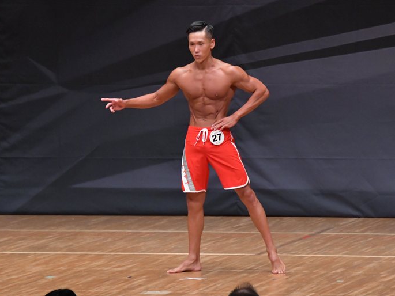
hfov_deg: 6.4
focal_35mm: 310
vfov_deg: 4.8
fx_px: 3538
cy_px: 148
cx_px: 207
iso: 6400
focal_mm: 190
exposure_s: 1/400
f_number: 5.6
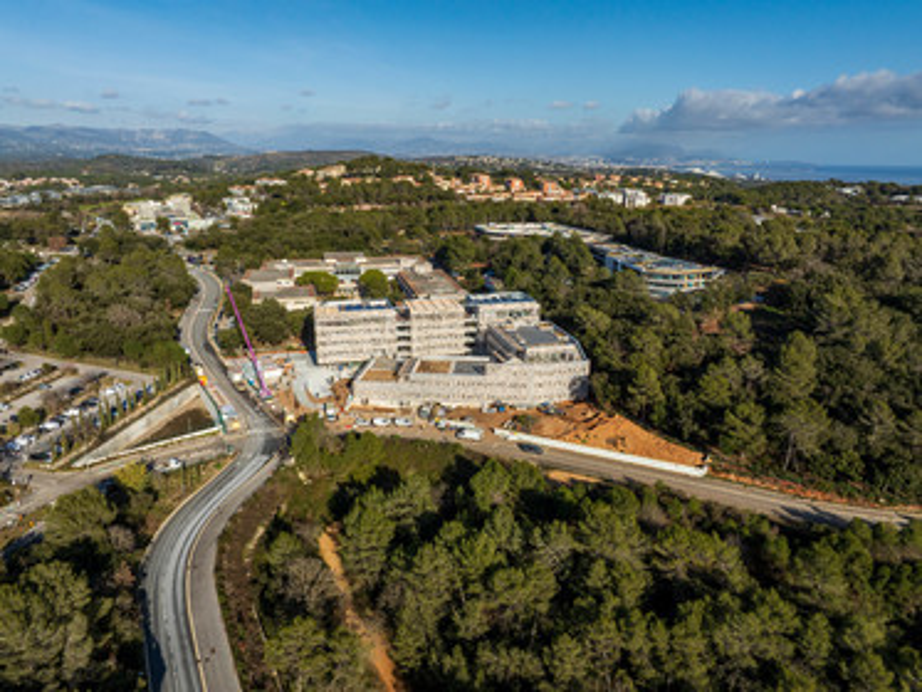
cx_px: 461
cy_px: 346
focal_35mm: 24
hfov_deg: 71.6
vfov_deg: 56.8
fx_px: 639
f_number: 11
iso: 100
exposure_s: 1/200
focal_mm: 12.3
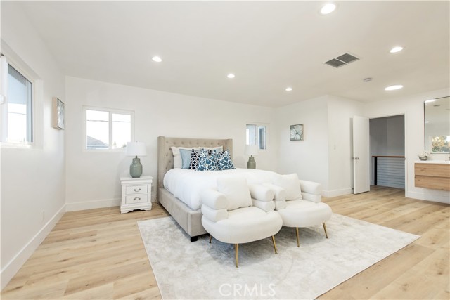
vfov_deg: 73.8
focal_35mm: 16
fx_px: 200
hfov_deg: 96.7
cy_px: 150
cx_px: 225
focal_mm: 16
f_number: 5.6
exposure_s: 1/125
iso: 560
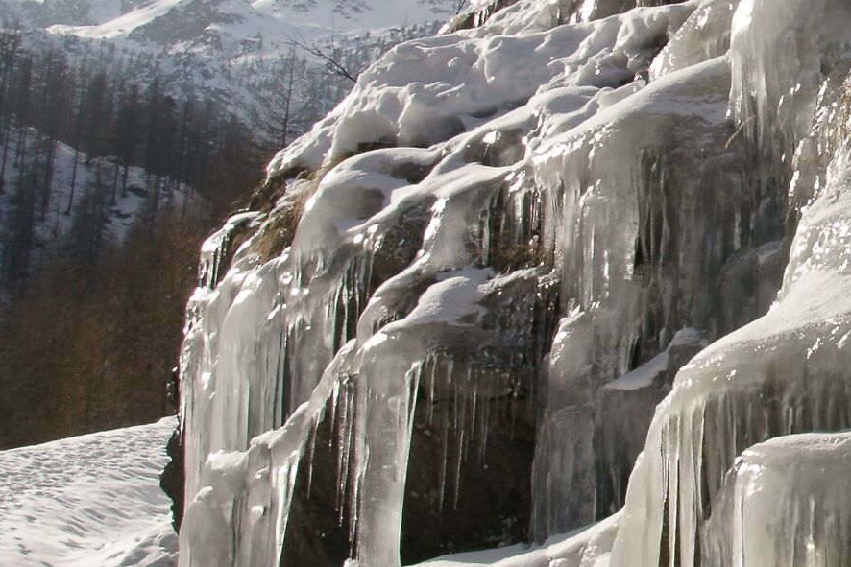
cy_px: 234
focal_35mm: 65
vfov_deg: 20.9
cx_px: 917
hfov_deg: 28.4
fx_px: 1537
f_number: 10
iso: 160
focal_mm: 16
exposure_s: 1/250
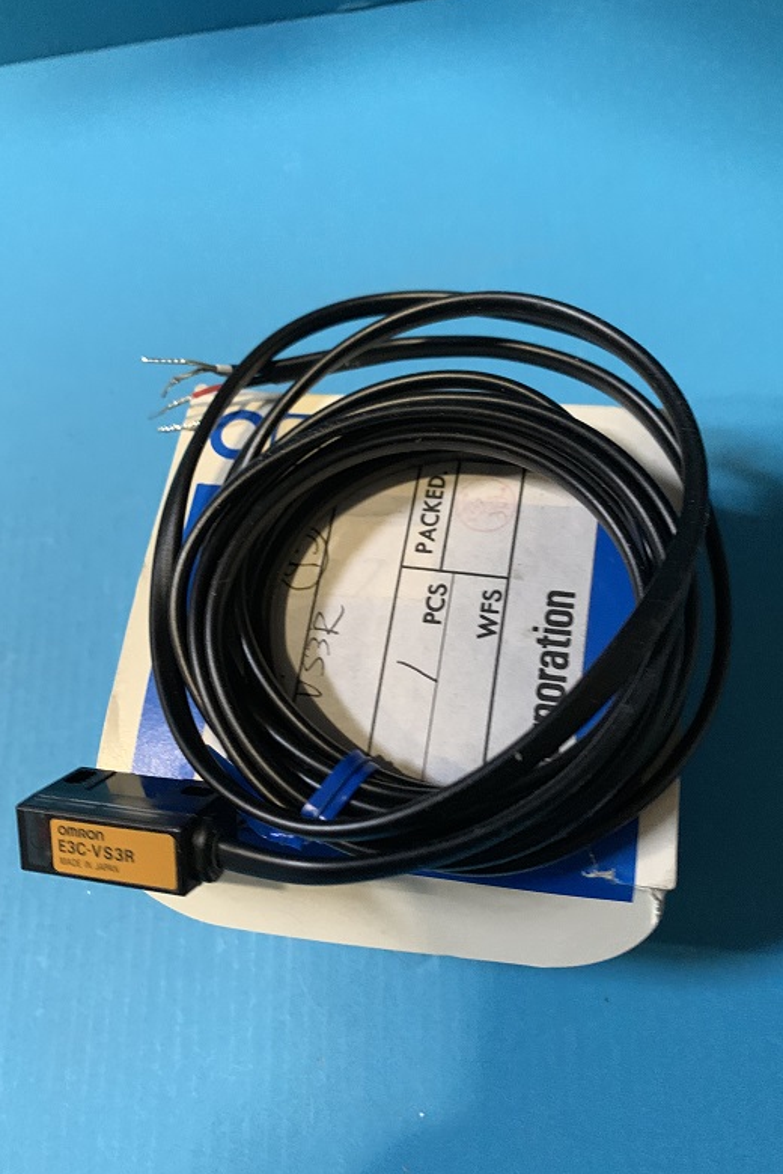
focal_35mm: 28
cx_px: 419
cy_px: 578
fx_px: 913
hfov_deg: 46.4
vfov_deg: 65.5
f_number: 1.8
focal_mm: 4.25
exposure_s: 1/30
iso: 500
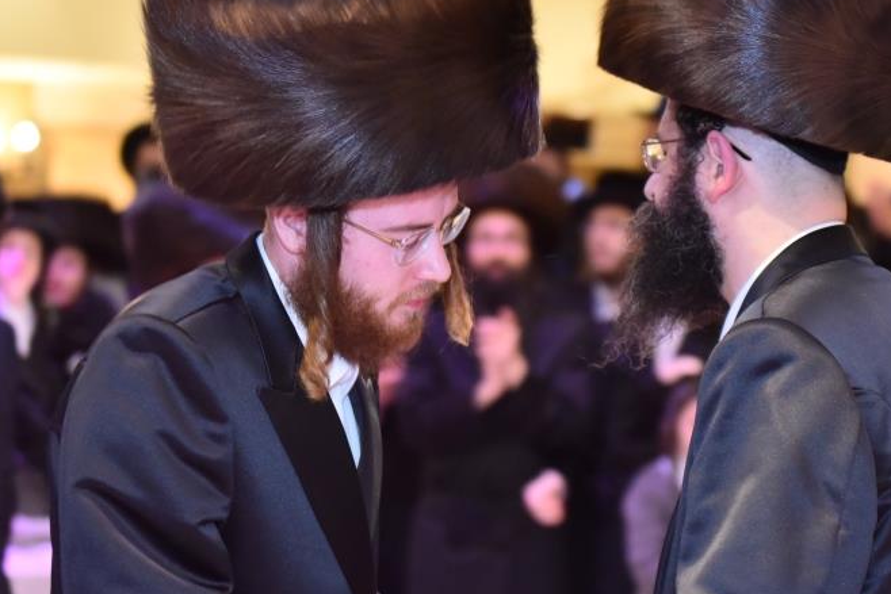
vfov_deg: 12.6
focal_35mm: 109
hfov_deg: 18.7
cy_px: 311
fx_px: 2698
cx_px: 552
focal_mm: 70
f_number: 2.8
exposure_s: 1/125
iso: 2500
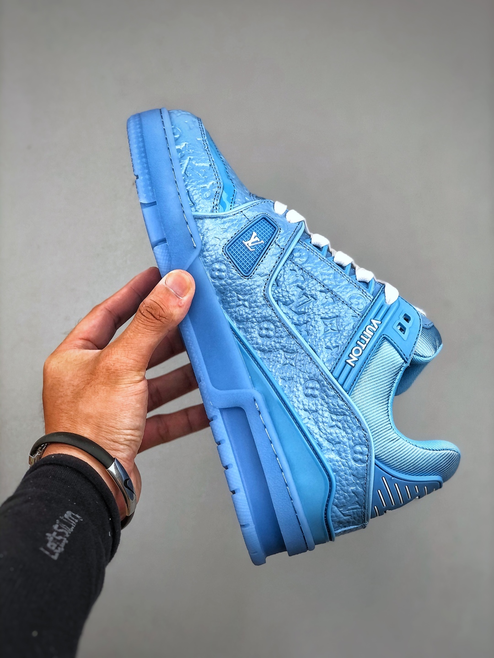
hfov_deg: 25.7
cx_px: 247
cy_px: 329
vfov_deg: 33.8
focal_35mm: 57
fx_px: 1085
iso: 20
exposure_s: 1/50
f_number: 2.8
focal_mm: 6.6
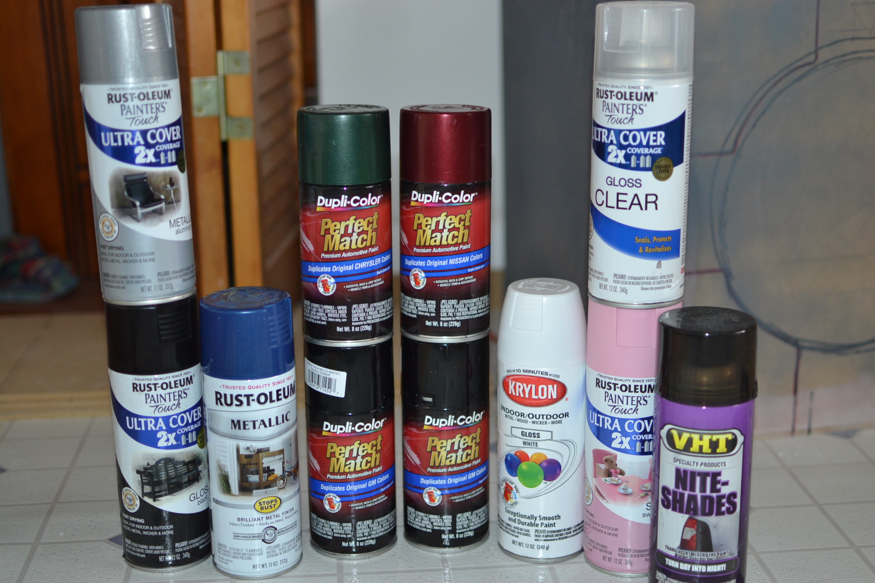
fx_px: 1276
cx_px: 438
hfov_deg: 37.9
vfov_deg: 25.8
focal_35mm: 52
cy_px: 292
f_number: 1.8
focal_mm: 35
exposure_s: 1/60
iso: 320
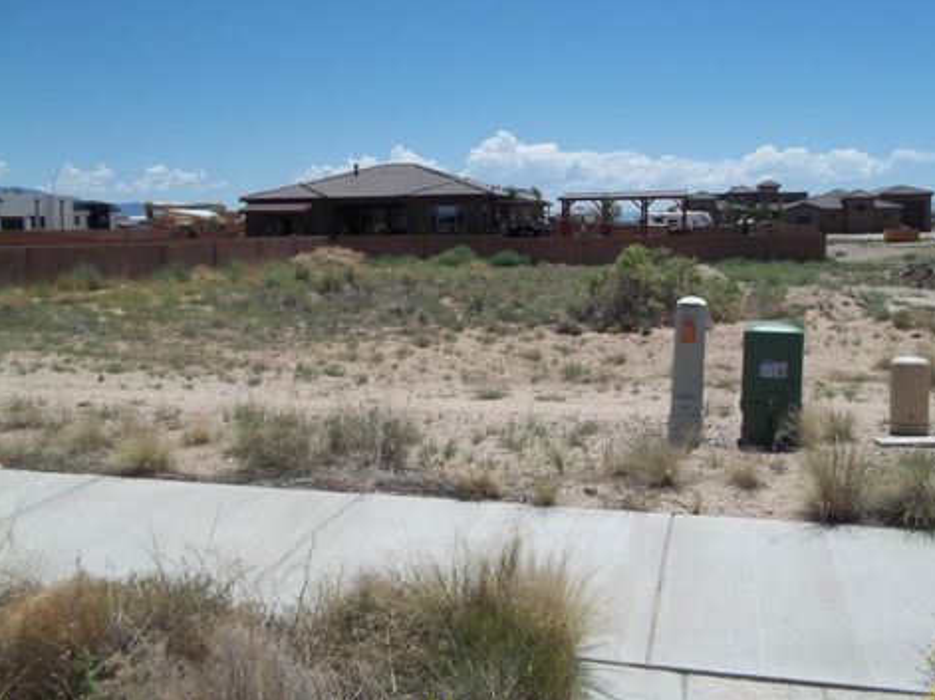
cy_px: 334
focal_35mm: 34
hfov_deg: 53.9
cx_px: 490
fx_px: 918
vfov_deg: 41.8
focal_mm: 5.7
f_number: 8.8
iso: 64
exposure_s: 1/250
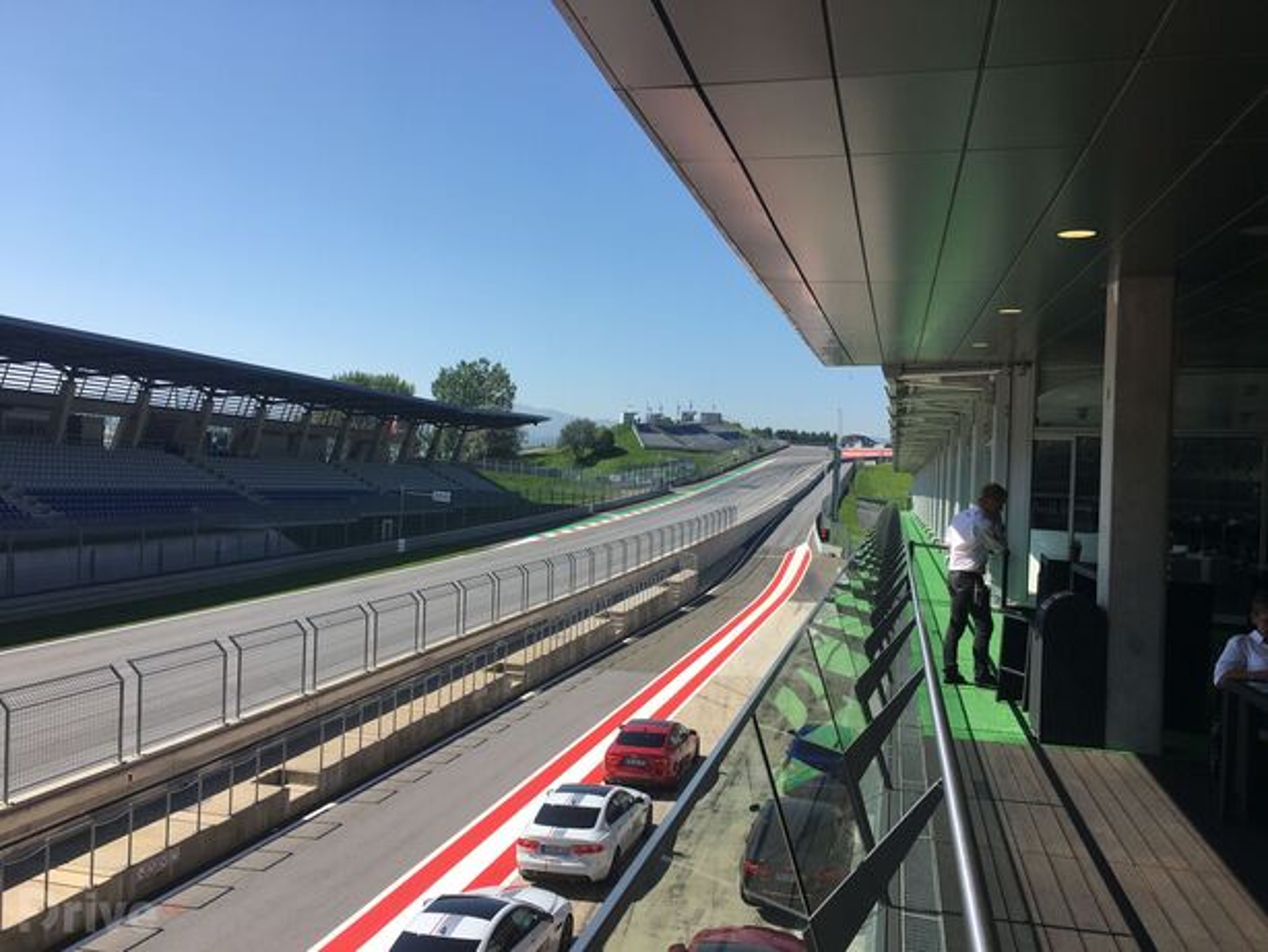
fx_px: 1063
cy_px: 476
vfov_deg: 48.3
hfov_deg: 61.6
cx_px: 634
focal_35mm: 29
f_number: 2.2
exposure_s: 1/1399
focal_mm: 4.15
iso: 25
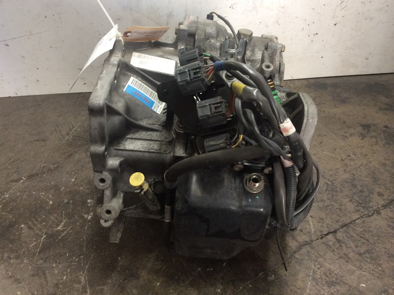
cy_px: 148
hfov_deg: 56.9
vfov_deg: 44.1
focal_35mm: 32
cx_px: 197
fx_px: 364
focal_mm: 3.3
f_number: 2.4
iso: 80
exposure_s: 1/24
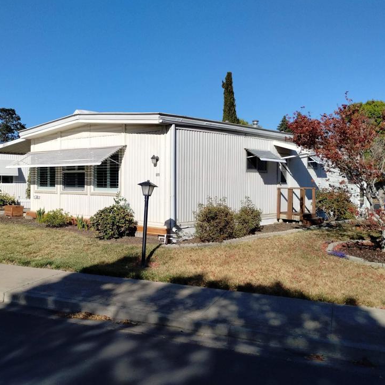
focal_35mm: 35
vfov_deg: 47.2
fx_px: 440
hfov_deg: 46.6
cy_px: 182
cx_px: 133
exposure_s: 1/1156
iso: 100
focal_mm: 4.27
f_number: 1.8
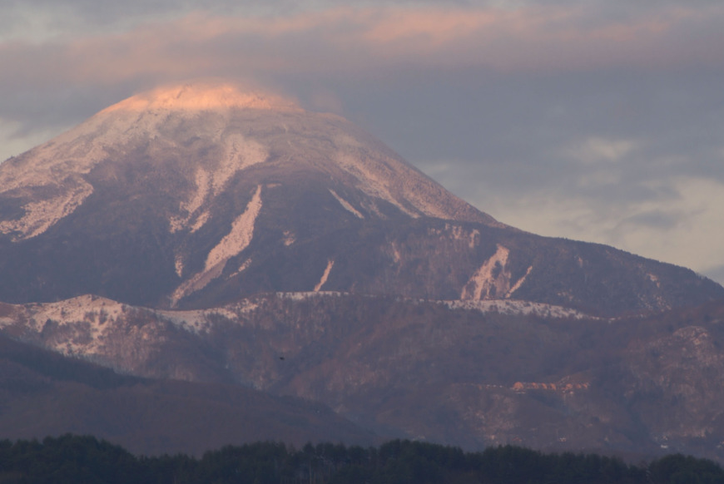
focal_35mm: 353
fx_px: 7106
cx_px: 366
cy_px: 207
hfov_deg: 5.8
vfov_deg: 3.9
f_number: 9
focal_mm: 200
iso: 100
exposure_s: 1/30
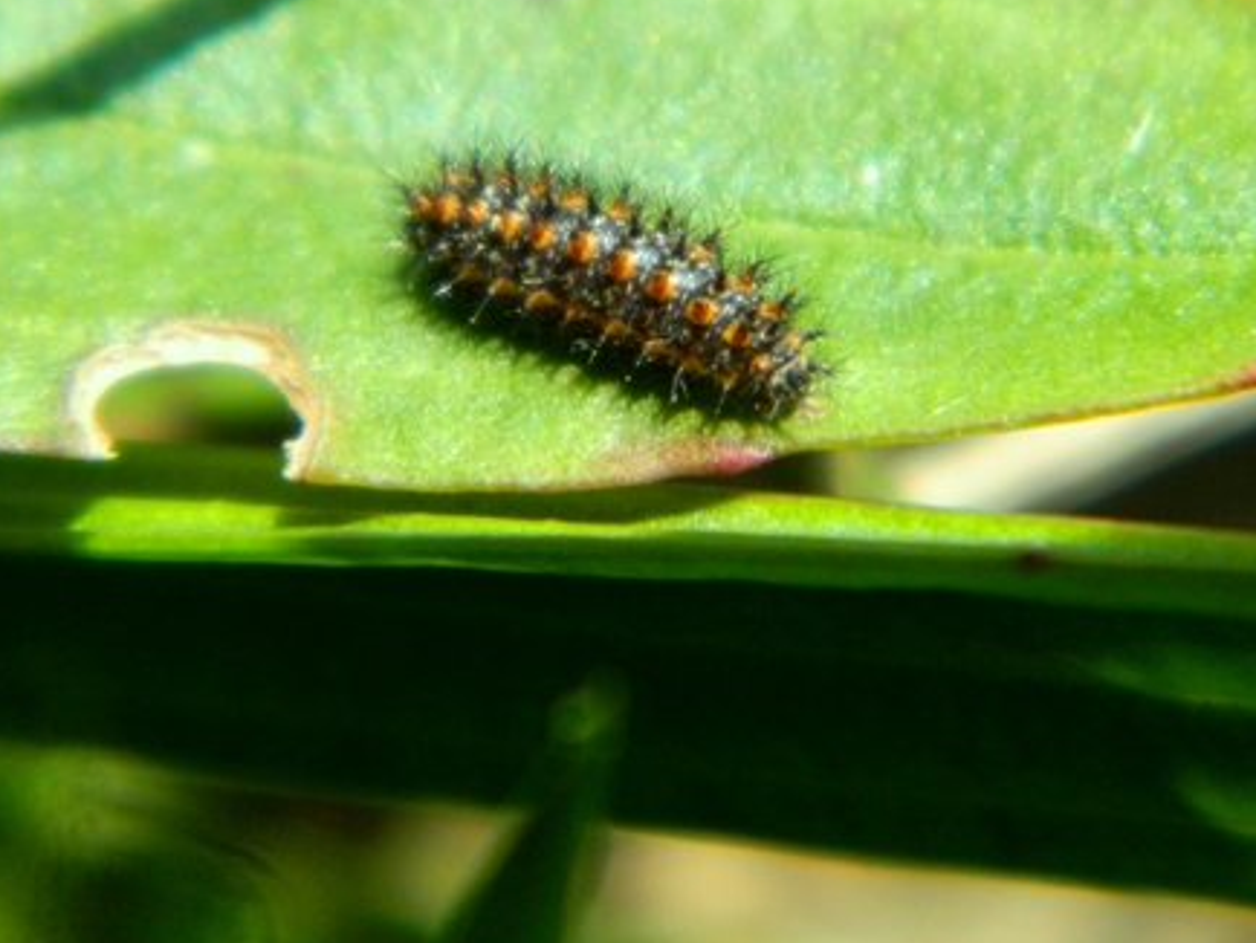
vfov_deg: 8.5
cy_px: 240
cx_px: 702
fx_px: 6317
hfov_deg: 11.4
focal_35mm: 174
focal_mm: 18.6
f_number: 4.5
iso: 200
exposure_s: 1/500
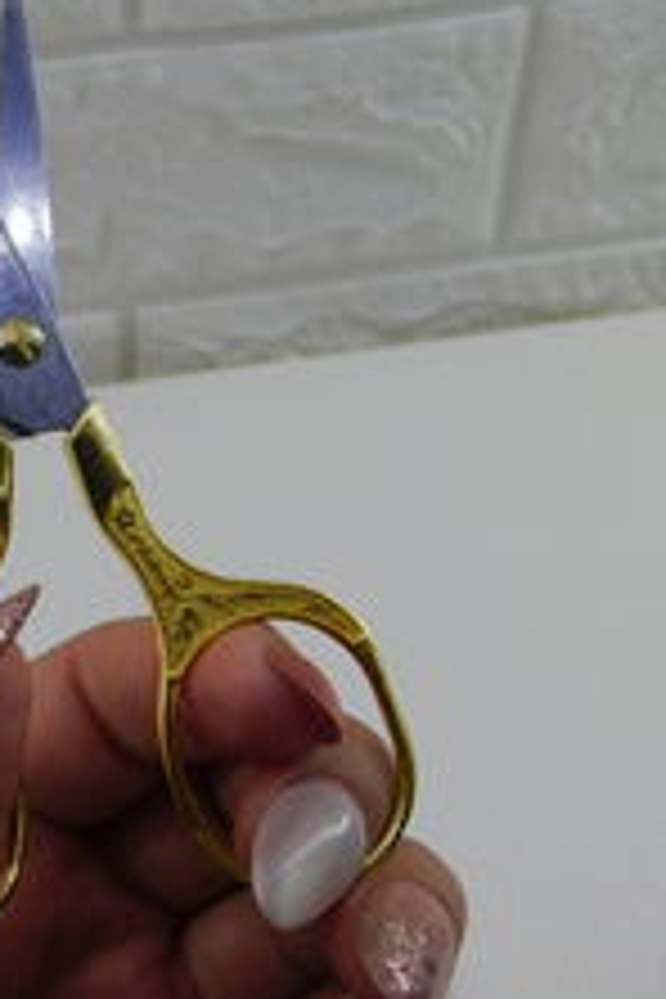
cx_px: -18
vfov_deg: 27.0
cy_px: 441
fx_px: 2081
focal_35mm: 75
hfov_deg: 17.7
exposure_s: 1/200
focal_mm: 7.1
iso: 125
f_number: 3.6
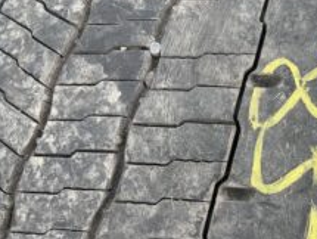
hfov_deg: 36.7
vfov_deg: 26.9
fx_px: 477
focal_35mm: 52
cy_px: 11
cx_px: 149
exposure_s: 1/267
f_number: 1.6
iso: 32
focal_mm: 4.2
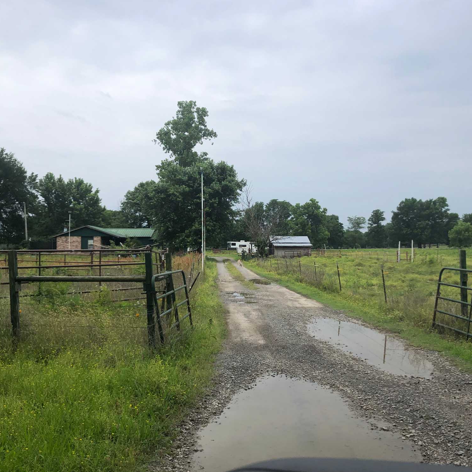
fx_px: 525
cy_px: 233
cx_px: 247
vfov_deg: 48.4
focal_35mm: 34
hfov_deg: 48.4
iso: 20
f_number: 1.8
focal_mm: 3.99
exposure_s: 1/1263
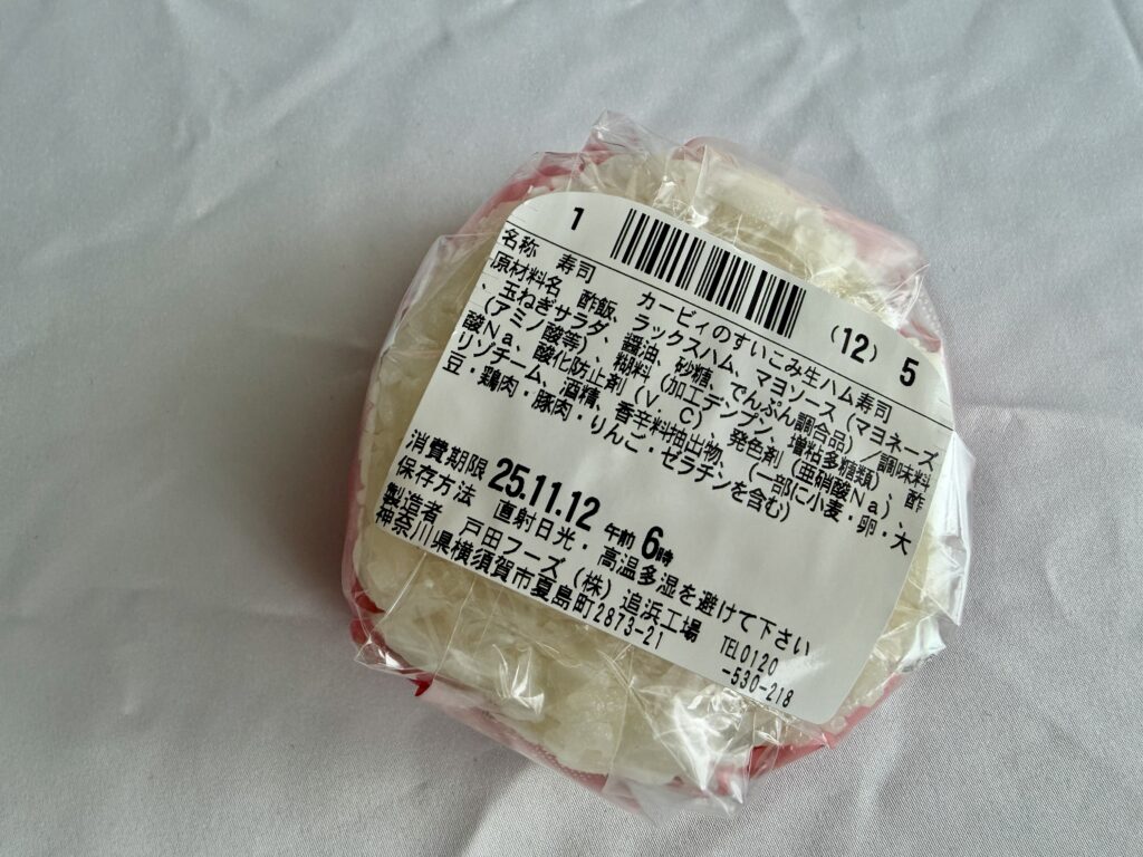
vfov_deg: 56.8
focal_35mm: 24
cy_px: 428
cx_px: 572
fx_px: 792
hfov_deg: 71.6
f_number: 2.2
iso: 64
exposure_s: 1/121
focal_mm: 2.22
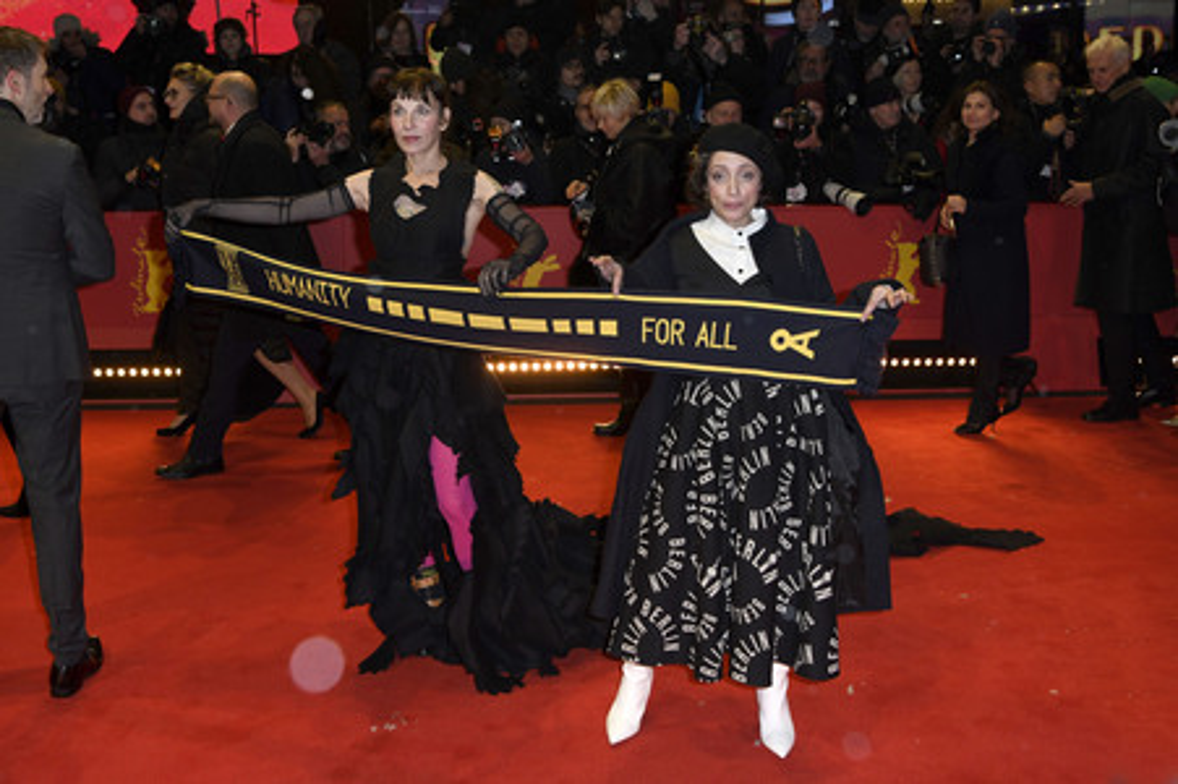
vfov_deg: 41.1
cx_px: 589
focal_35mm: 32
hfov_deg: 58.8
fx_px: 1046
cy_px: 392
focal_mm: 32
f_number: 4.5
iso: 800
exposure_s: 1/800
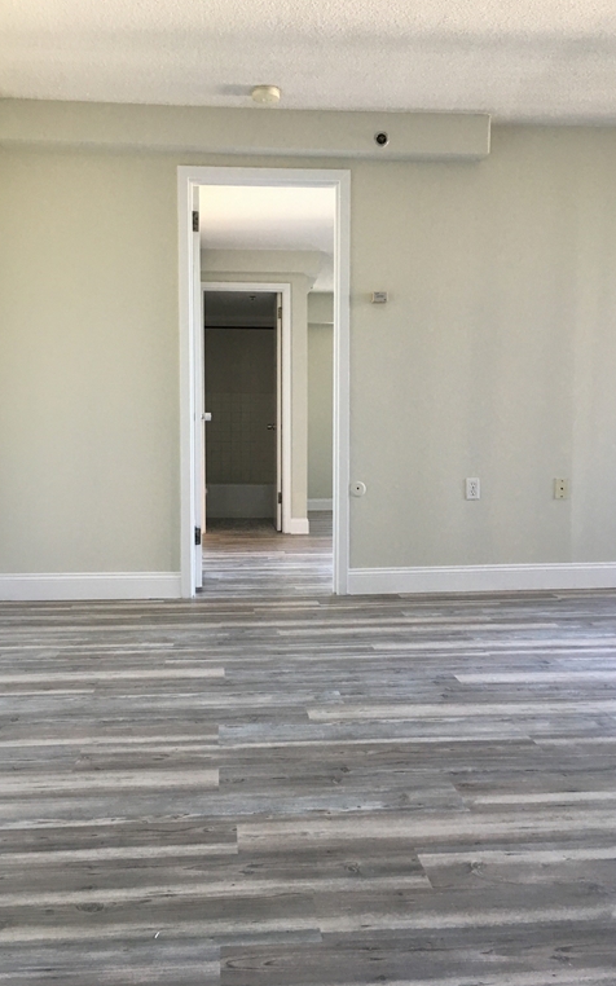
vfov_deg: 61.2
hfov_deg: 40.6
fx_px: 833
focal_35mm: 31
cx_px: 291
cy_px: 493
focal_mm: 4.15
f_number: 2.2
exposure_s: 1/30
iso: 80
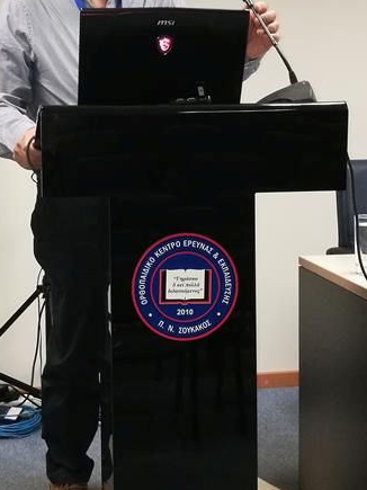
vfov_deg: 29.3
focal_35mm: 66
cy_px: 177
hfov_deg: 22.2
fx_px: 933
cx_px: 155
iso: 320
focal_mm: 4.5
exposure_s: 1/33.3
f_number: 2.2
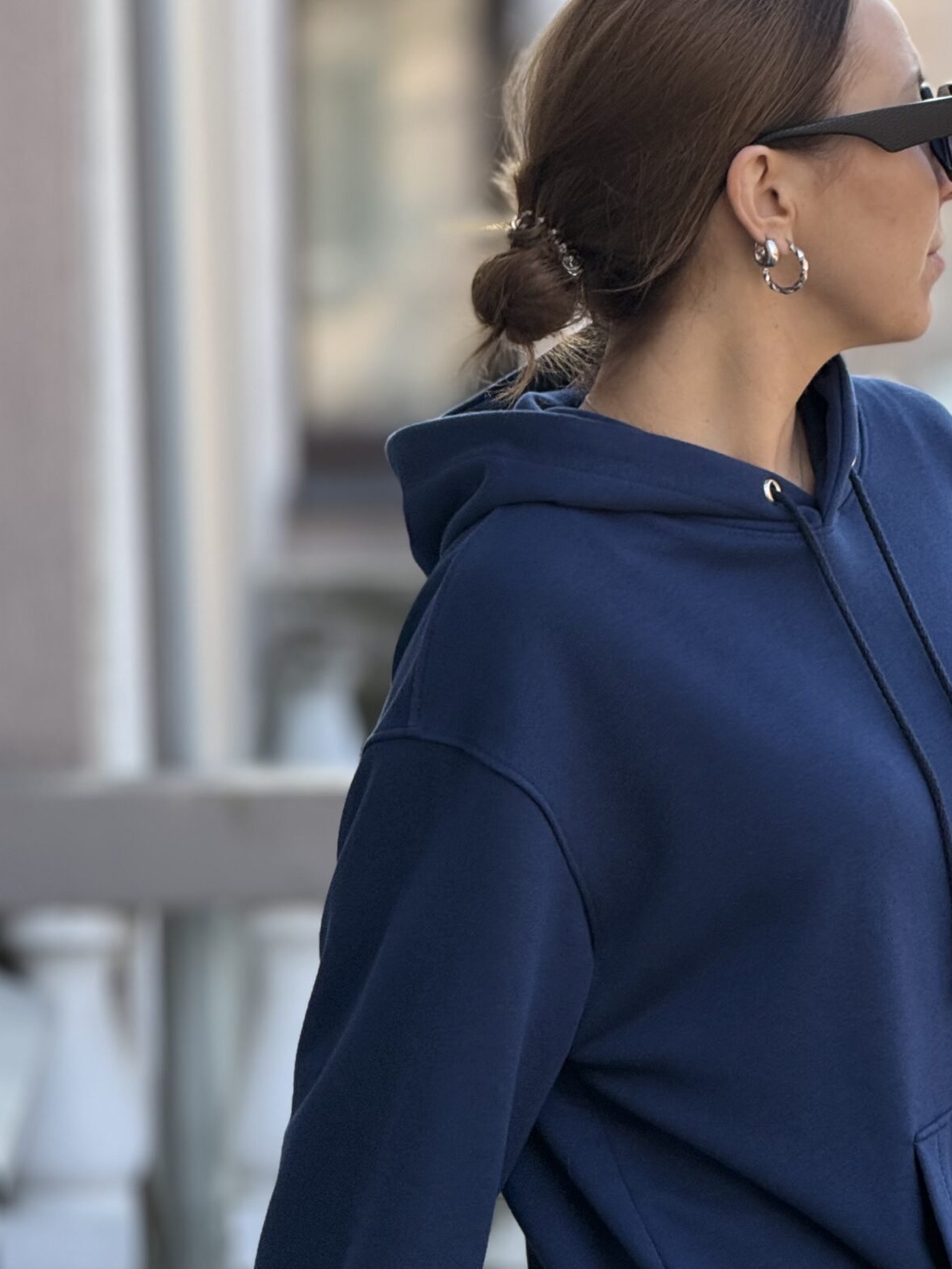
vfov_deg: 10.2
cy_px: 929
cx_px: 708
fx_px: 7114
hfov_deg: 7.6
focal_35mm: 194
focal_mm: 15.66
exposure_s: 1/222
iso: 50
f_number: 2.8
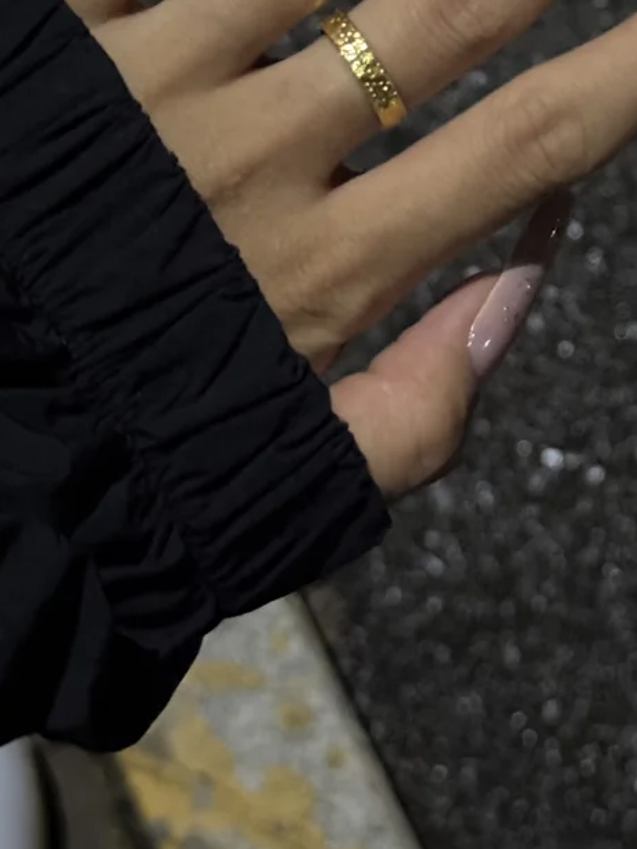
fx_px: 2773
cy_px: -87
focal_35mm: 113
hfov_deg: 13.0
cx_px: 591
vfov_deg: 16.9
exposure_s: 1/17
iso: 1000
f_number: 1.78
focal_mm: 6.76
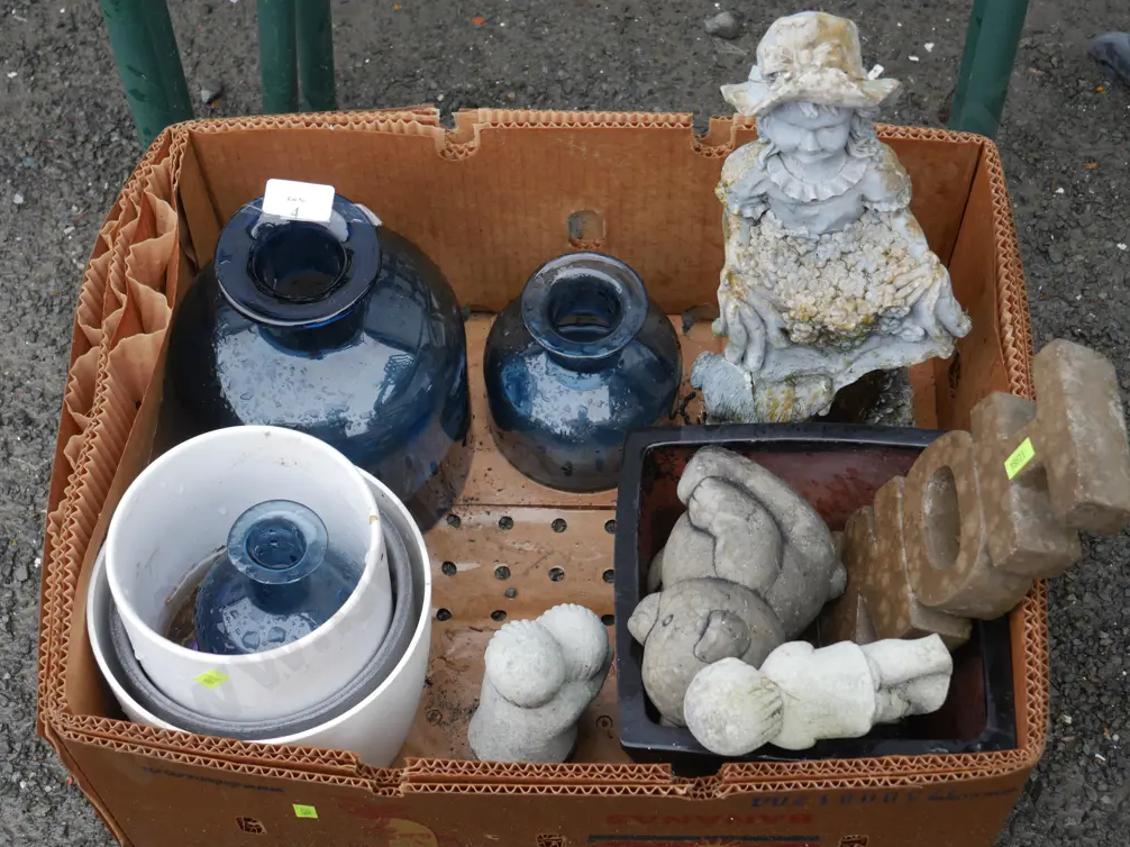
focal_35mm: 55
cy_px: 431
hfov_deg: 34.9
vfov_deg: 26.5
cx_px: 573
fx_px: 1795
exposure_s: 1/60
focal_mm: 27
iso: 400
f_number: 5.3
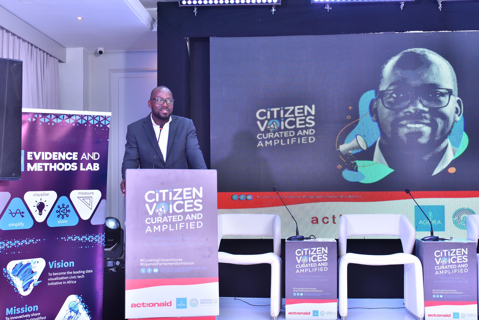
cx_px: 240
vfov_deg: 27.0
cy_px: 160
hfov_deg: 39.6
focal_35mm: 50
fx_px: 665
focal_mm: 50
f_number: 5
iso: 640
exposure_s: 1/250
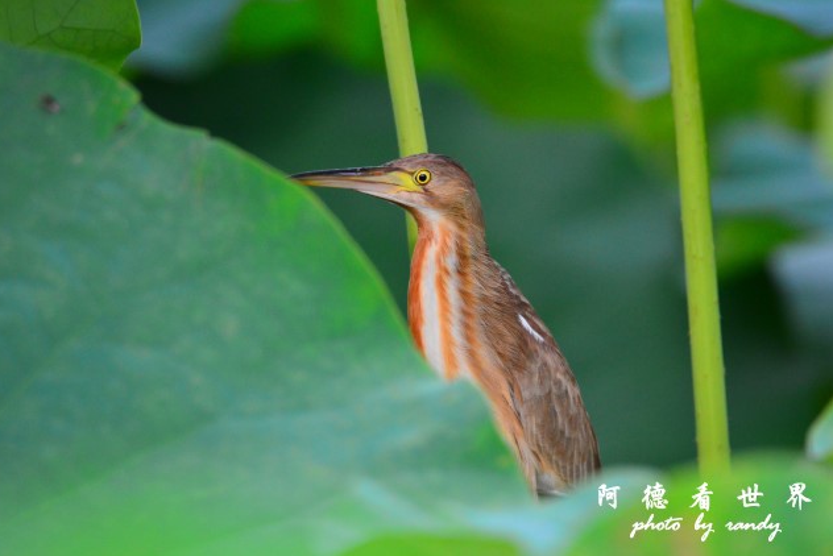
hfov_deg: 2.3
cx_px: 418
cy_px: 278
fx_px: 21042
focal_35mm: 909
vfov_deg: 1.5
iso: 2500
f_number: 6.3
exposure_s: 1/1000
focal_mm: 600
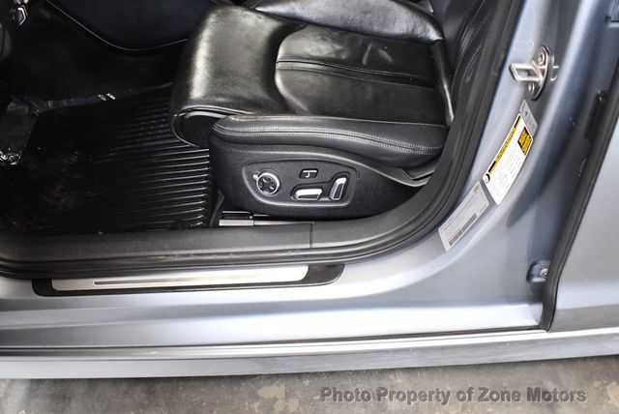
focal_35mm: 36
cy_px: 207
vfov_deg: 36.9
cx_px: 310
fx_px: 620
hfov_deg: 53.1
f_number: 3.5
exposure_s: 1/125
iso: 3200
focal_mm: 18
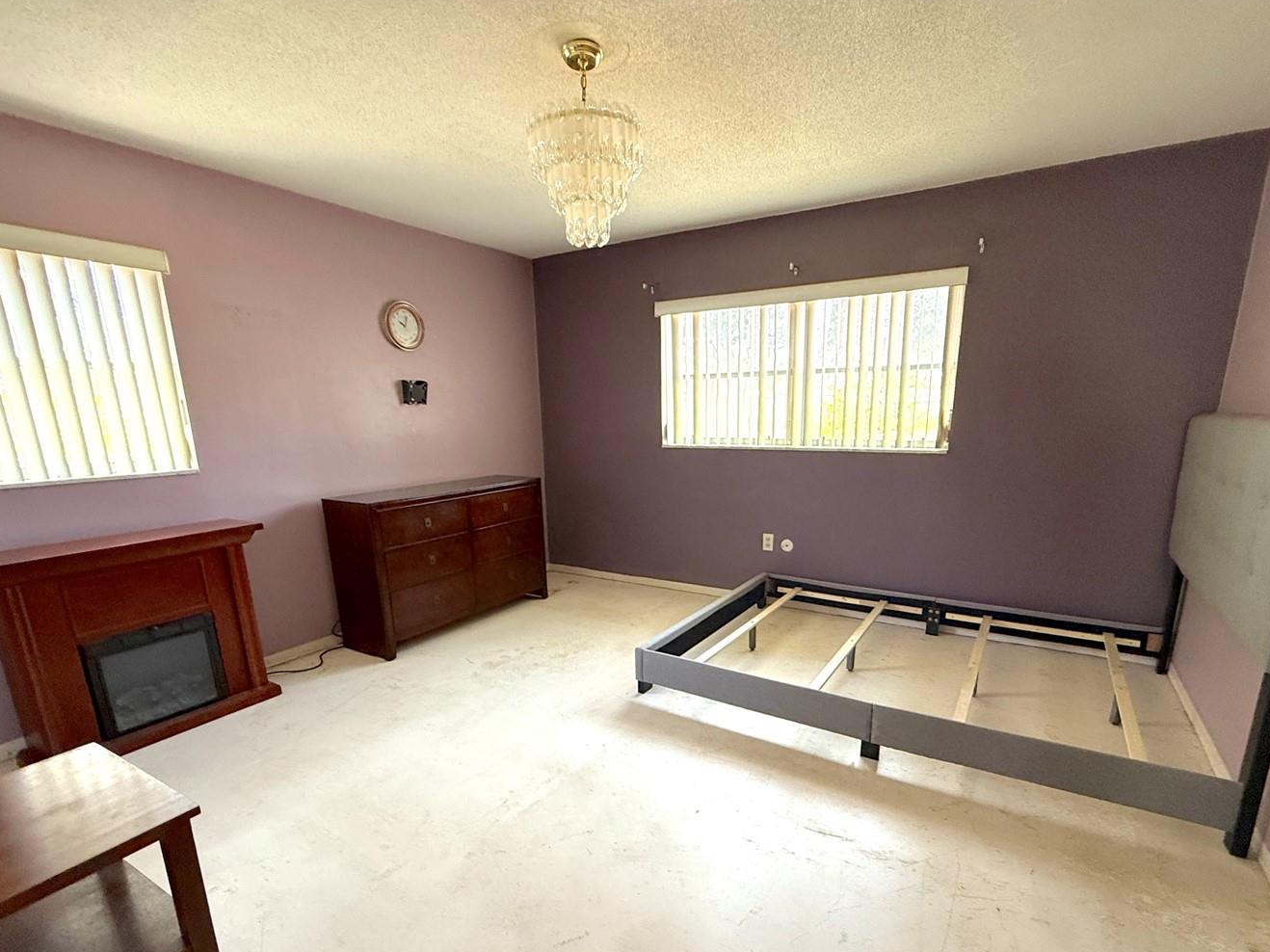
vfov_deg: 74.0
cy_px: 566
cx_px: 655
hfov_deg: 91.0
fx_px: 624
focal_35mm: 17
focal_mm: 2.22
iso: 500
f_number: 2.2
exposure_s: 1/60
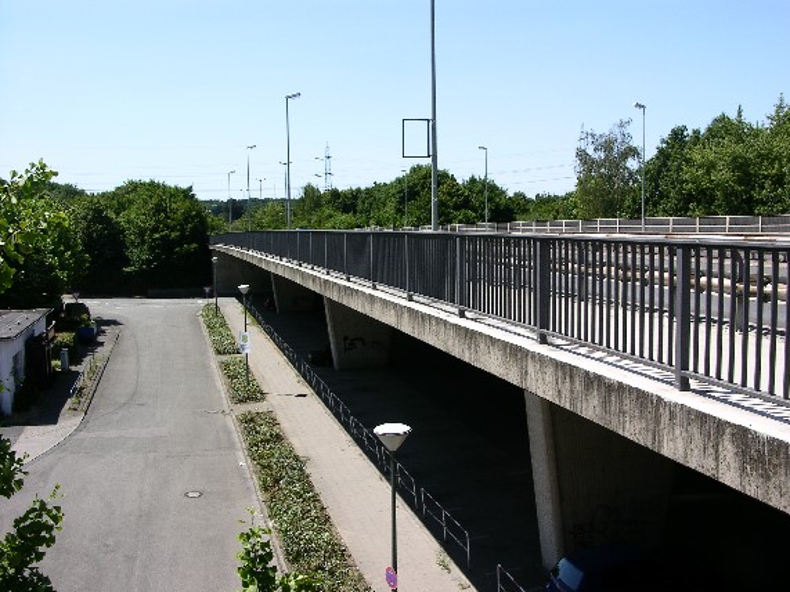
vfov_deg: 39.6
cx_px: 405
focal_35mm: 36
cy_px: 300
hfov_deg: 51.4
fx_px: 821
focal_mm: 8.9
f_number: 8
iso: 50
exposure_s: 1/115
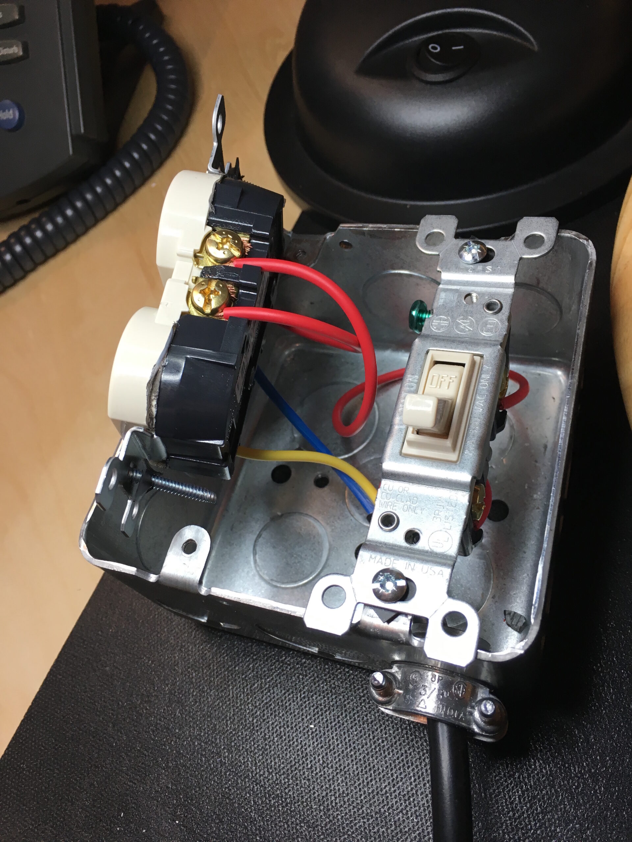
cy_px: 421
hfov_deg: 48.2
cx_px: 316
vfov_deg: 61.7
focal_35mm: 29
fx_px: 706
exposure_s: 1/40
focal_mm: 4.15
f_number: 2.2
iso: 32
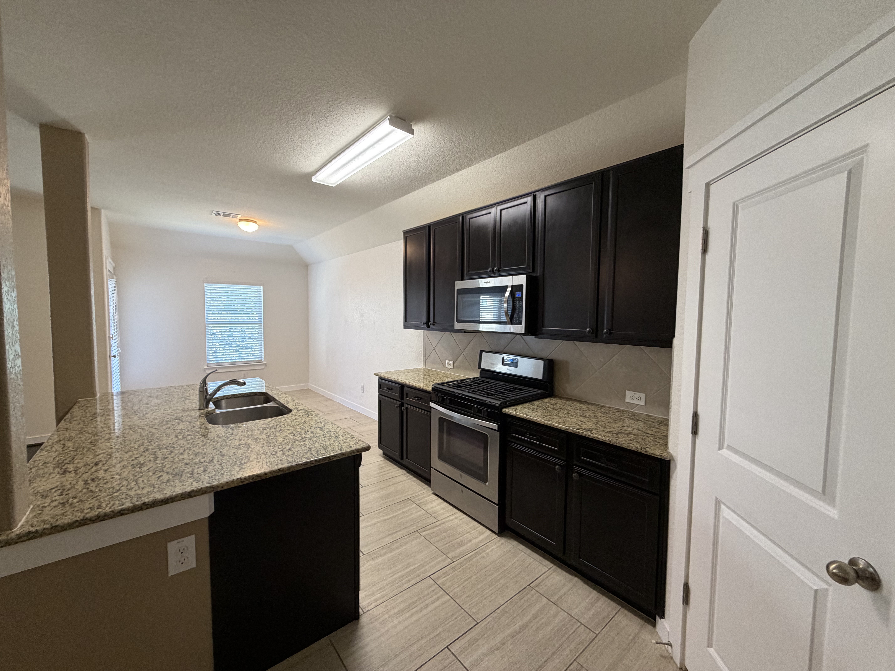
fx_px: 362
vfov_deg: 85.7
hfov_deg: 102.1
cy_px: 336
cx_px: 448
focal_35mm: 14
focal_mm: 2.22
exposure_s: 1/60
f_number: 2.2
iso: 250
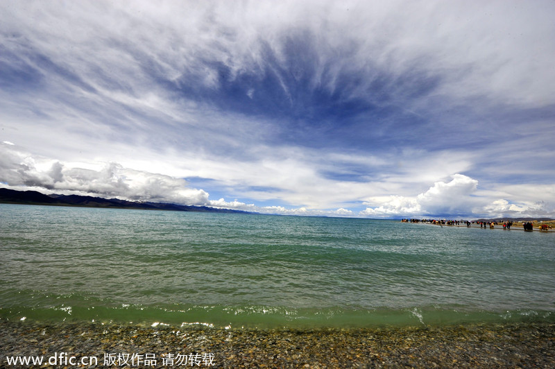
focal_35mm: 14
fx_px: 216
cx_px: 278
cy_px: 184
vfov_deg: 81.1
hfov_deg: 104.3
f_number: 22
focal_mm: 14
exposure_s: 1/160
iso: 100
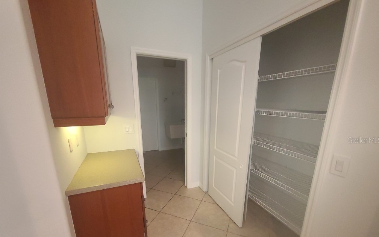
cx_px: 191
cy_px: 140
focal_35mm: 14
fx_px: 145
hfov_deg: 105.3
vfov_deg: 77.9
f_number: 2.2
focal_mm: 2.2
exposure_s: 1/60
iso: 400
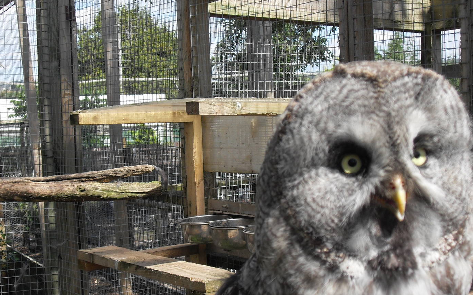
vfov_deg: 20.0
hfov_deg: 31.5
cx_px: 261
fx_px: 838
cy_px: 186
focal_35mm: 65
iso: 80
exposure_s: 1/60
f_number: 10.4
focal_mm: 8.4
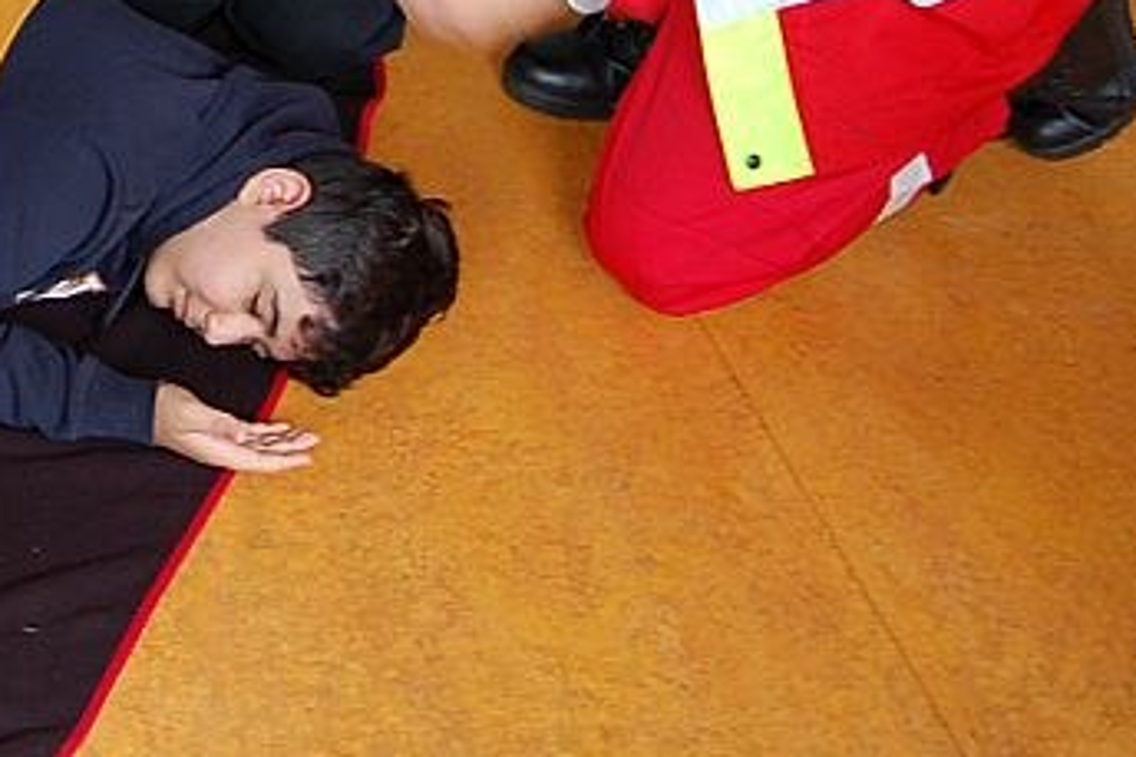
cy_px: -256
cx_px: -386
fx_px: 3848
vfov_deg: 10.9
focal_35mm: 122
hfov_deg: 15.9
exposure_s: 1/8
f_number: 3.3
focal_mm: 28
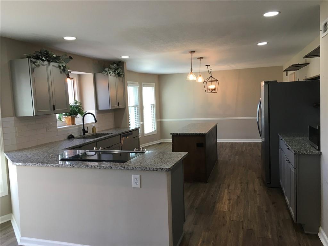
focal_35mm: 29
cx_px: 164
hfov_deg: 61.7
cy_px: 123
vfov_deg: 48.2
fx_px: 275
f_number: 2.2
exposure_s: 1/30
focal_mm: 4.15
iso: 32
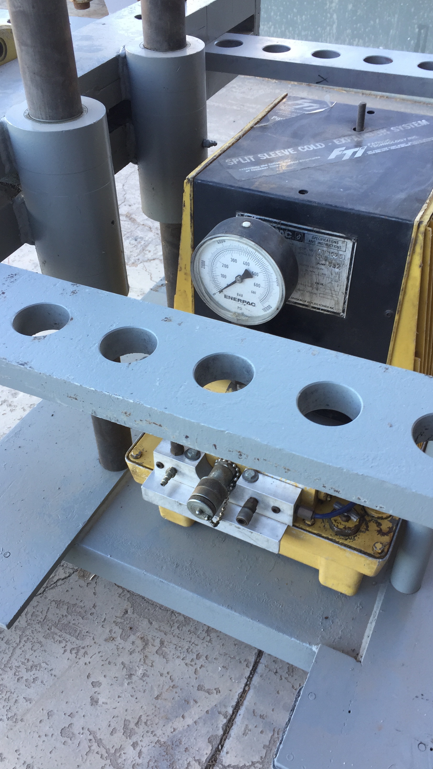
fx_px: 653
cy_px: 387
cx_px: 239
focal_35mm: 32
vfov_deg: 61.0
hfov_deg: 36.6
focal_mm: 4.15
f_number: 2.2
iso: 32
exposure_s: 1/60
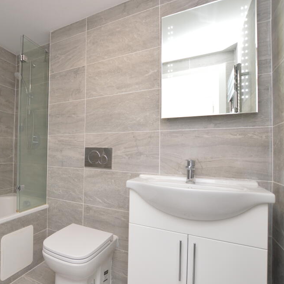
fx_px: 186
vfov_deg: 74.8
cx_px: 72
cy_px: 148
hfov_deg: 70.0
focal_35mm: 20
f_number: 4
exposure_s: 1/80
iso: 400
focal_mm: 10
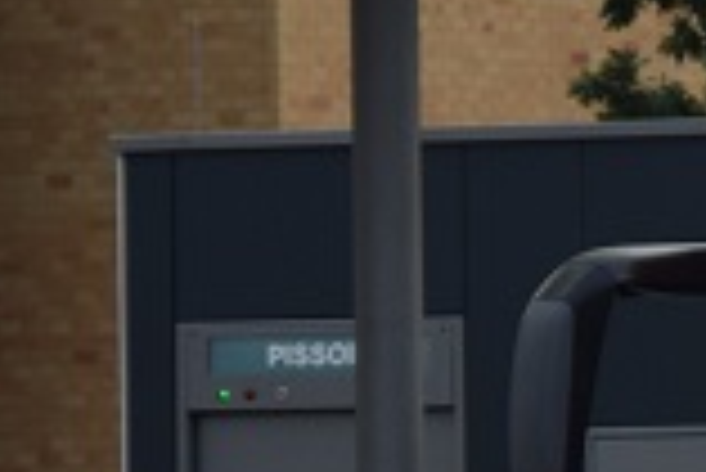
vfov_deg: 2.8
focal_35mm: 498
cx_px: 1875
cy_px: 373
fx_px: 9775
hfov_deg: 4.0
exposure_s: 1/1000
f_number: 5
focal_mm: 58
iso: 400
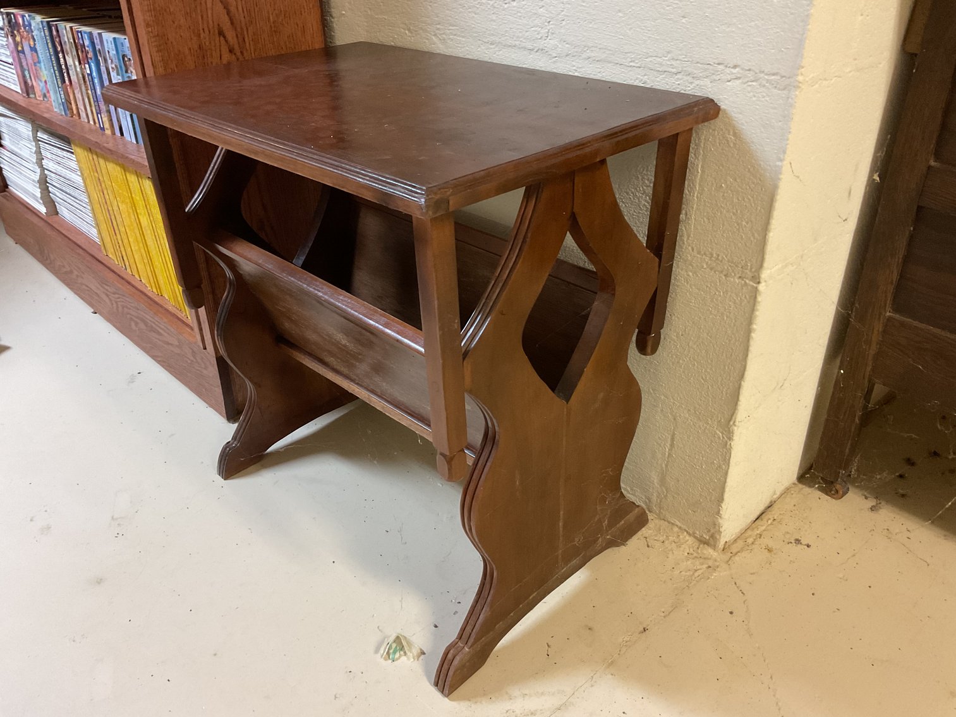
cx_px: 478
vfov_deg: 48.2
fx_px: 801
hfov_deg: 61.7
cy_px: 358
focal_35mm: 29
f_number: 1.8
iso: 200
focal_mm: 3
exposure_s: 1/40
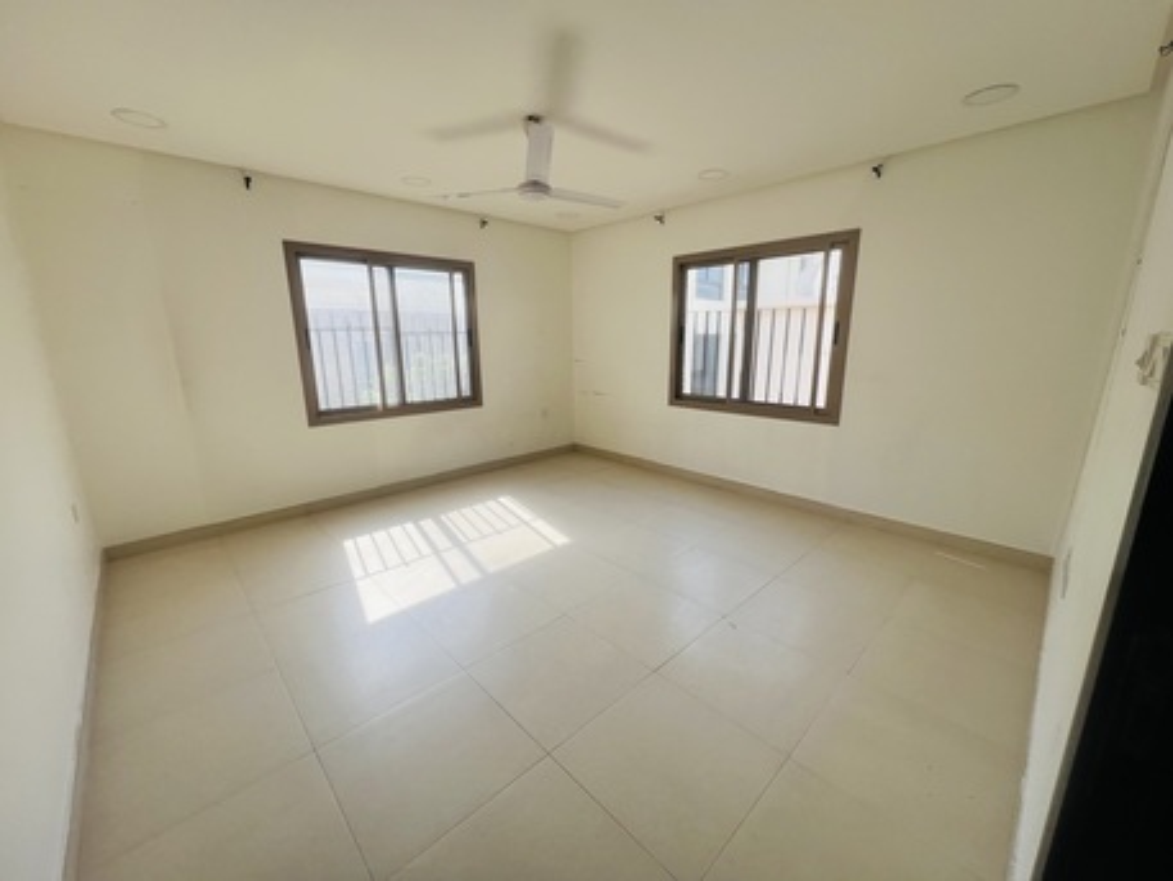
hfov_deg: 106.2
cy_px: 440
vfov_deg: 89.9
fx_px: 441
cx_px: 586
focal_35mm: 13
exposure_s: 1/153
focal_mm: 1.57
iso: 32
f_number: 1.8
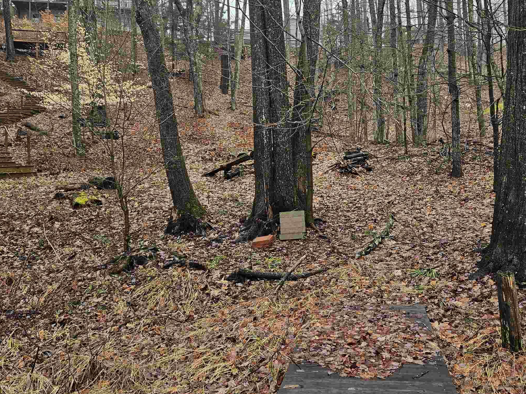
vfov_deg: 40.2
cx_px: 319
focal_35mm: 35
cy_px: 131
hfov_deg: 52.2
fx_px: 532
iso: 64
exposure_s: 1/120
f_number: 1.8
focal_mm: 5.4
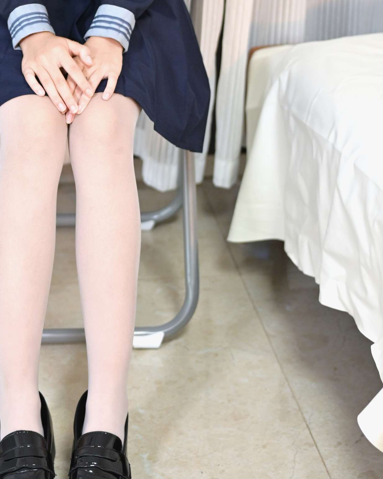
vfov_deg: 16.5
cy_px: -7
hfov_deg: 13.4
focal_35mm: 114
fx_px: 1615
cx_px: 50
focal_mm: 46
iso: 1000
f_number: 2.1
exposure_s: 1/100
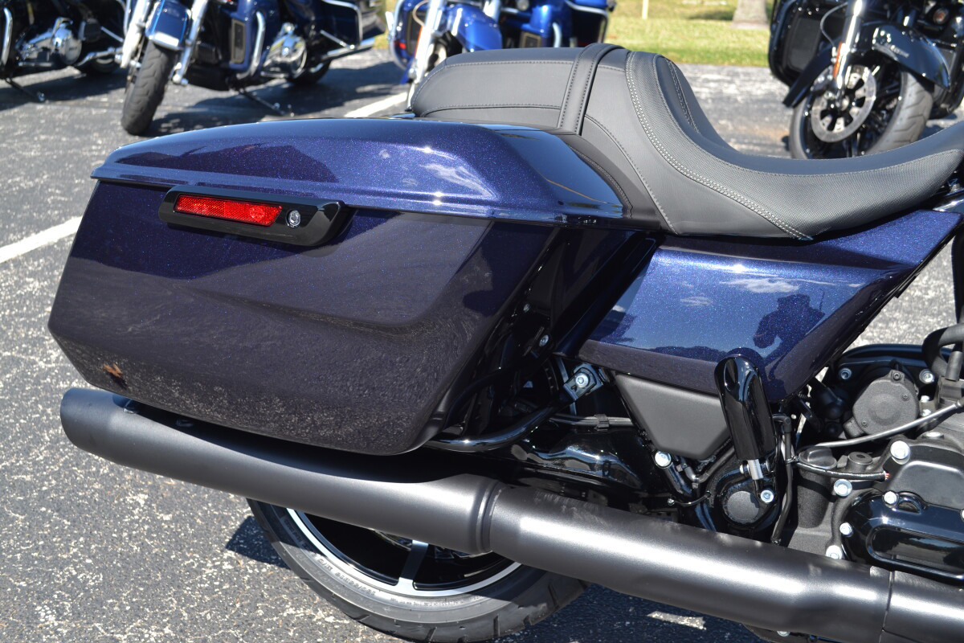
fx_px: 1044
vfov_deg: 34.2
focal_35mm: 39
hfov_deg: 49.6
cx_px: 482
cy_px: 322
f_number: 6.3
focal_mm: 26
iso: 100
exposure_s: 1/160
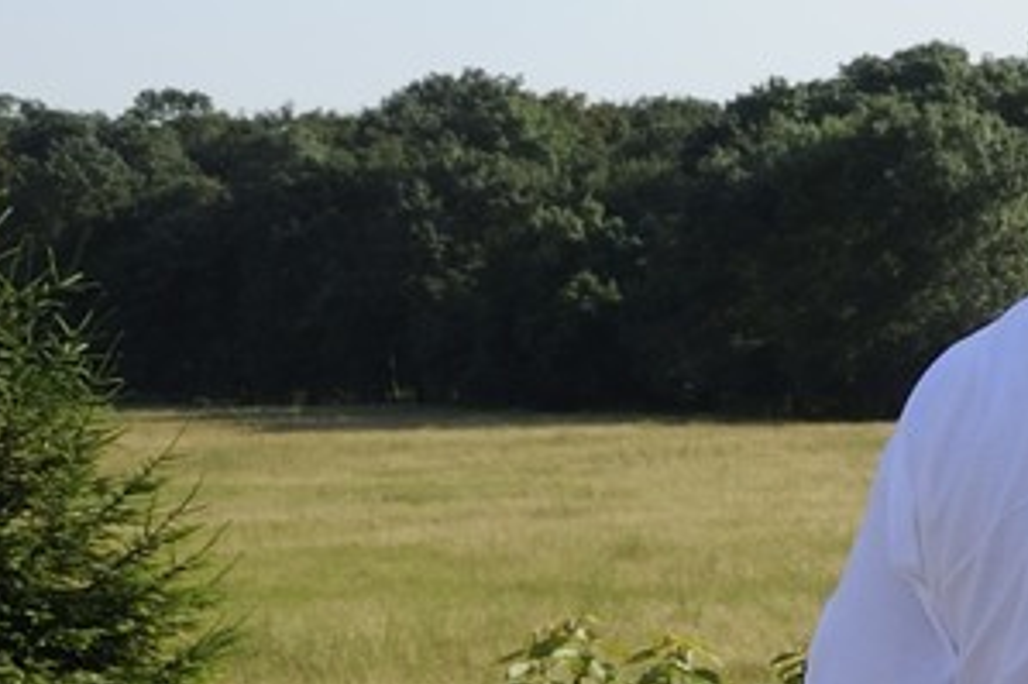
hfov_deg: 10.8
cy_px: 670
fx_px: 4423
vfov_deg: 8.8
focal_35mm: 155
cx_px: 2654
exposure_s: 1/80
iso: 200
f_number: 16
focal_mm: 29
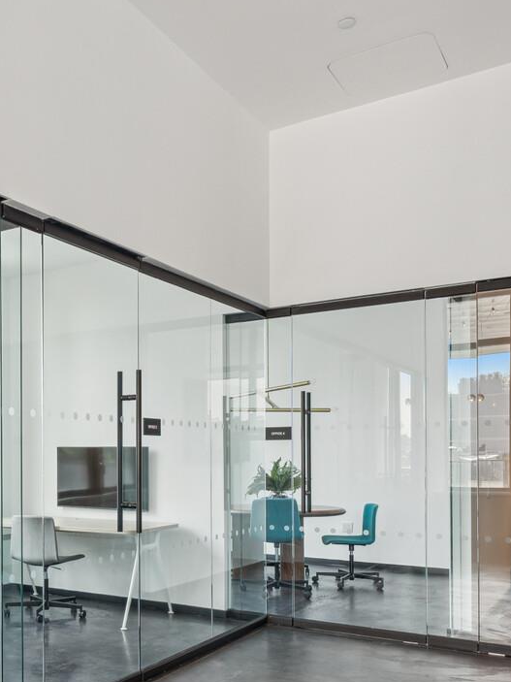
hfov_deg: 34.2
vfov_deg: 47.0
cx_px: 27
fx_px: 768
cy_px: 459
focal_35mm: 39
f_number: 8
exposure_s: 1/40
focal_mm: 19
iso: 200
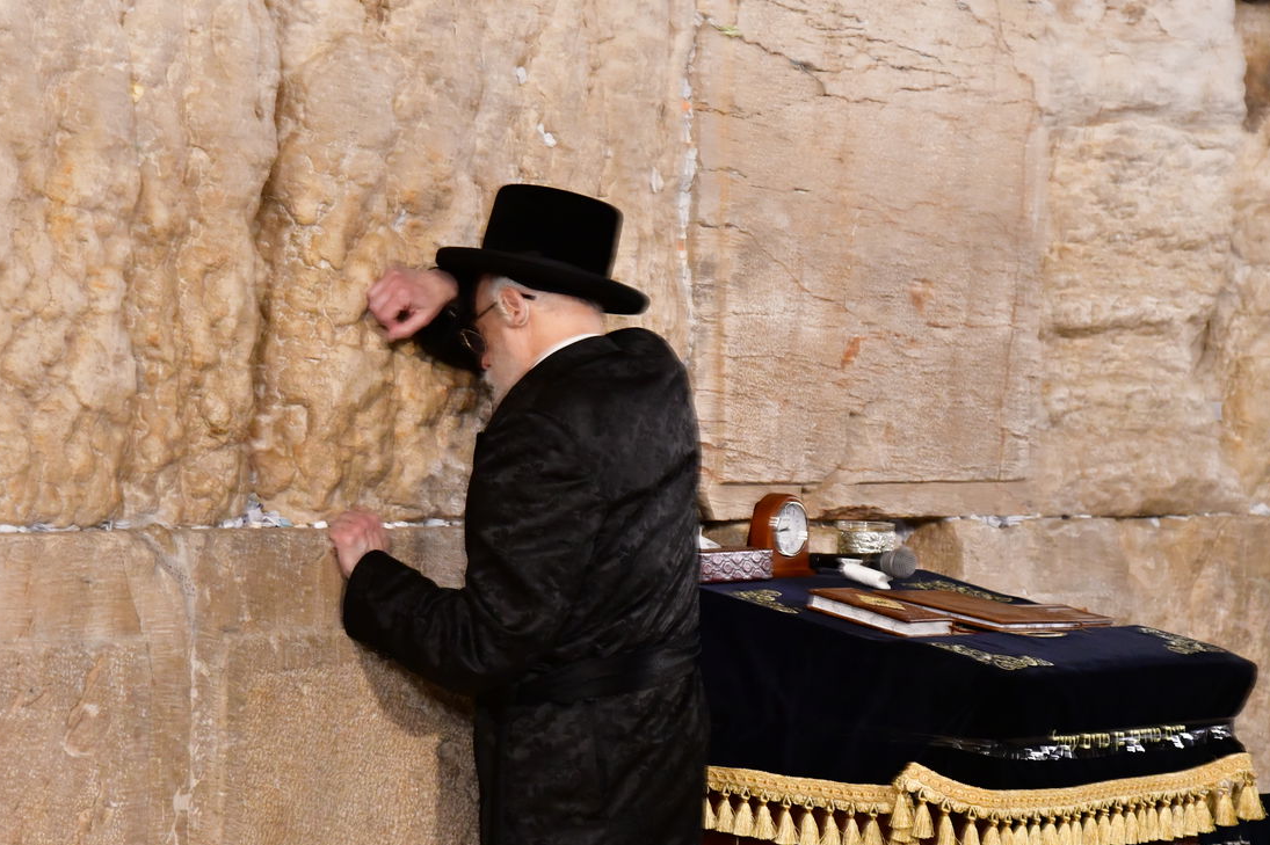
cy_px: 476
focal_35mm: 110
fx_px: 3879
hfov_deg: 18.6
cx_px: 465
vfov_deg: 12.4
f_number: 5.6
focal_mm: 86
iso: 8000
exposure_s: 1/100
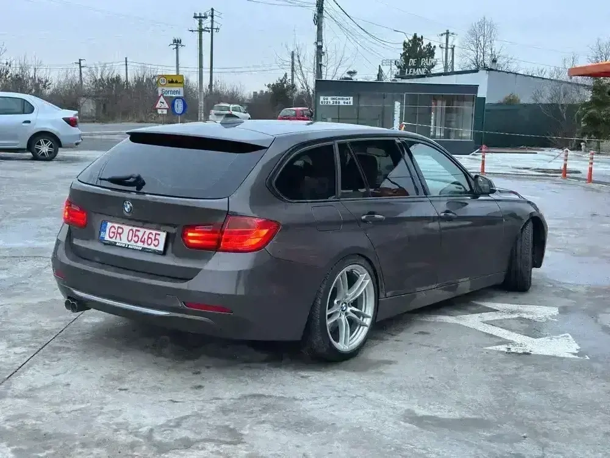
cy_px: 229
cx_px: 305
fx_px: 846
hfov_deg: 39.7
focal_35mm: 48
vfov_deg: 30.3
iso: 125
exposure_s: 1/102
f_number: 1.78
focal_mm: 6.86
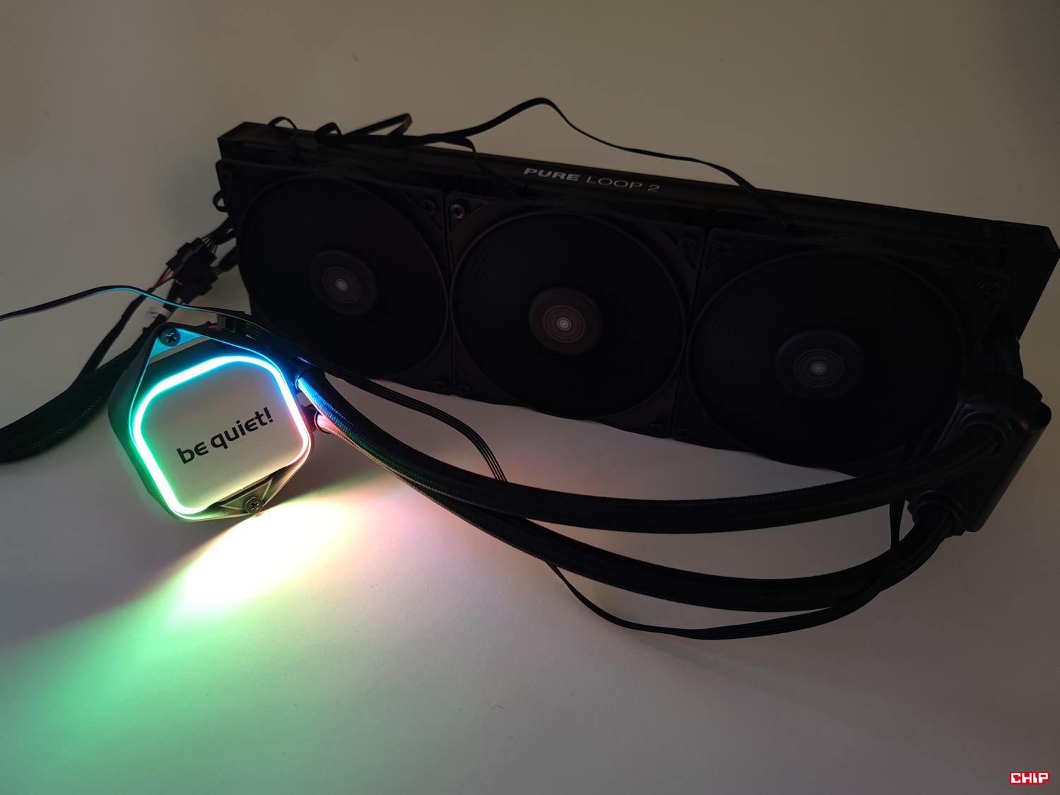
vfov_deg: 54.9
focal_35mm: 25
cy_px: 398
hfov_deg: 69.4
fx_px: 766
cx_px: 530
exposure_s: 1/6
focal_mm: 6.78
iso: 441
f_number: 1.85
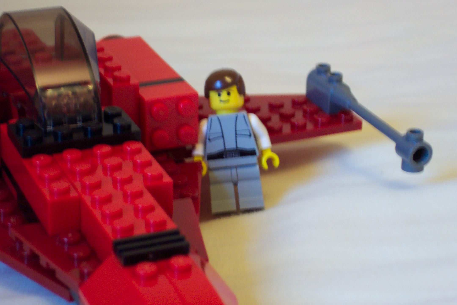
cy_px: 152
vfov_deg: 12.0
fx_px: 1447
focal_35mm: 114
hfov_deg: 17.9
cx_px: 228
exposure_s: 1/8
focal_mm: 24
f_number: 4.8
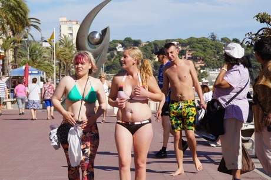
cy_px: 90
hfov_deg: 15.2
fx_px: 1014
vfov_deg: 10.1
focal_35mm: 135
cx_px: 136
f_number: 11
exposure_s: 1/200
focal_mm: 90
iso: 100
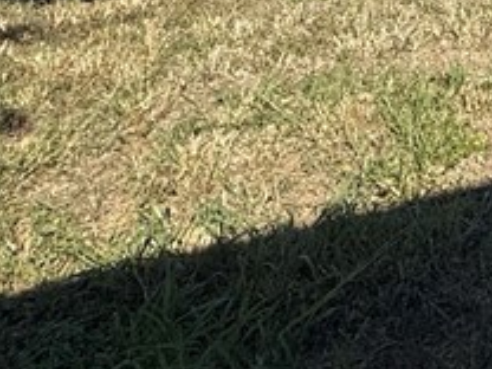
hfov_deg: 22.8
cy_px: -322
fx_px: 981
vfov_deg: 17.0
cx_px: 743
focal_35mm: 69
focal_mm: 2.22
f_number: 2.2
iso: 50
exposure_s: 1/1901
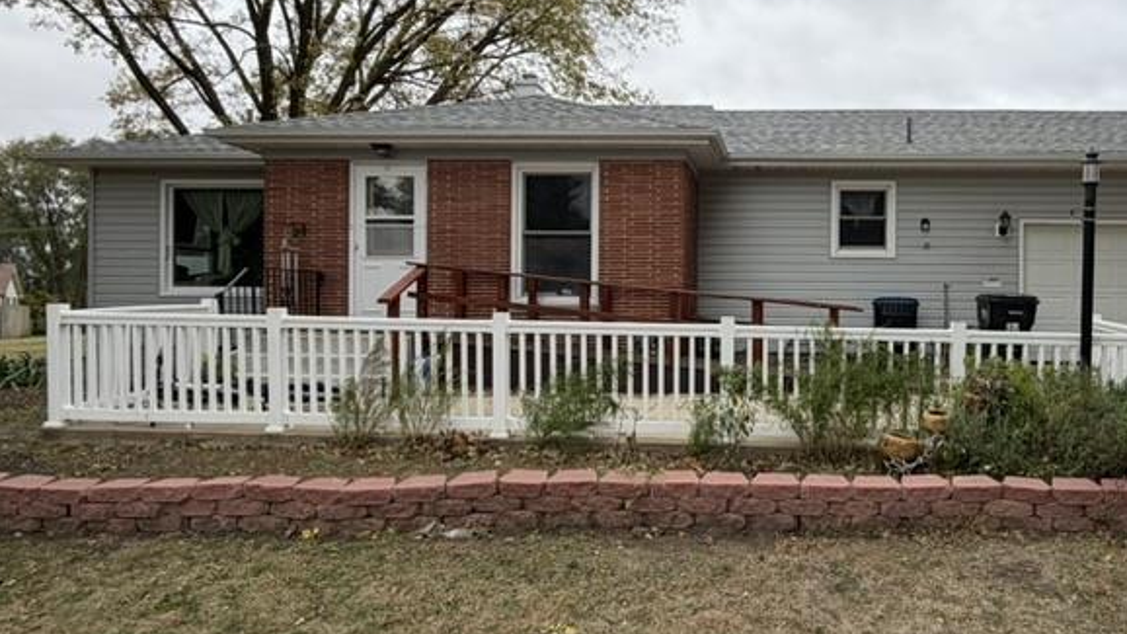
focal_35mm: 27
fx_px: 807
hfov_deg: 67.4
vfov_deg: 42.9
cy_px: 312
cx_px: 774
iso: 50
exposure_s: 1/502
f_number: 2.2
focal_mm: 2.22
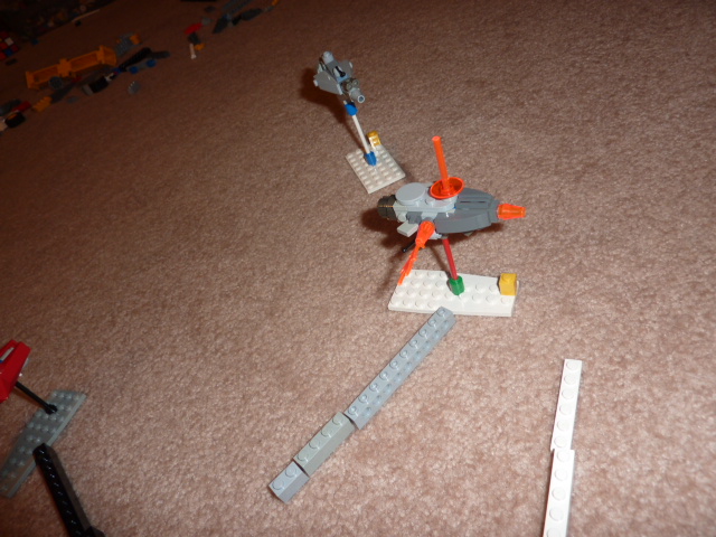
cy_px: 268
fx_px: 517
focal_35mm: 25
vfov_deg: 54.9
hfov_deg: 69.4
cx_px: 358
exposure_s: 1/30
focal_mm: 4.1
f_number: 3.3
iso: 100
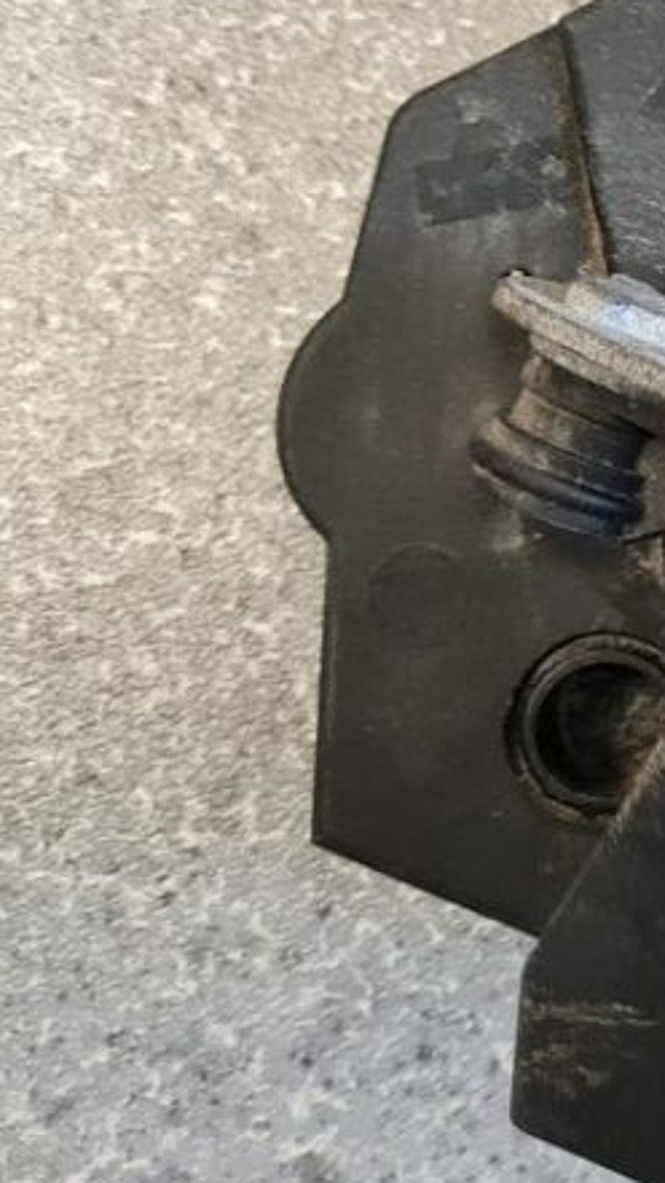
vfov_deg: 23.1
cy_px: 139
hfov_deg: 11.6
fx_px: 2822
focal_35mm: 90
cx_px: 1486
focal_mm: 5.4
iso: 320
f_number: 1.8
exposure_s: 1/100
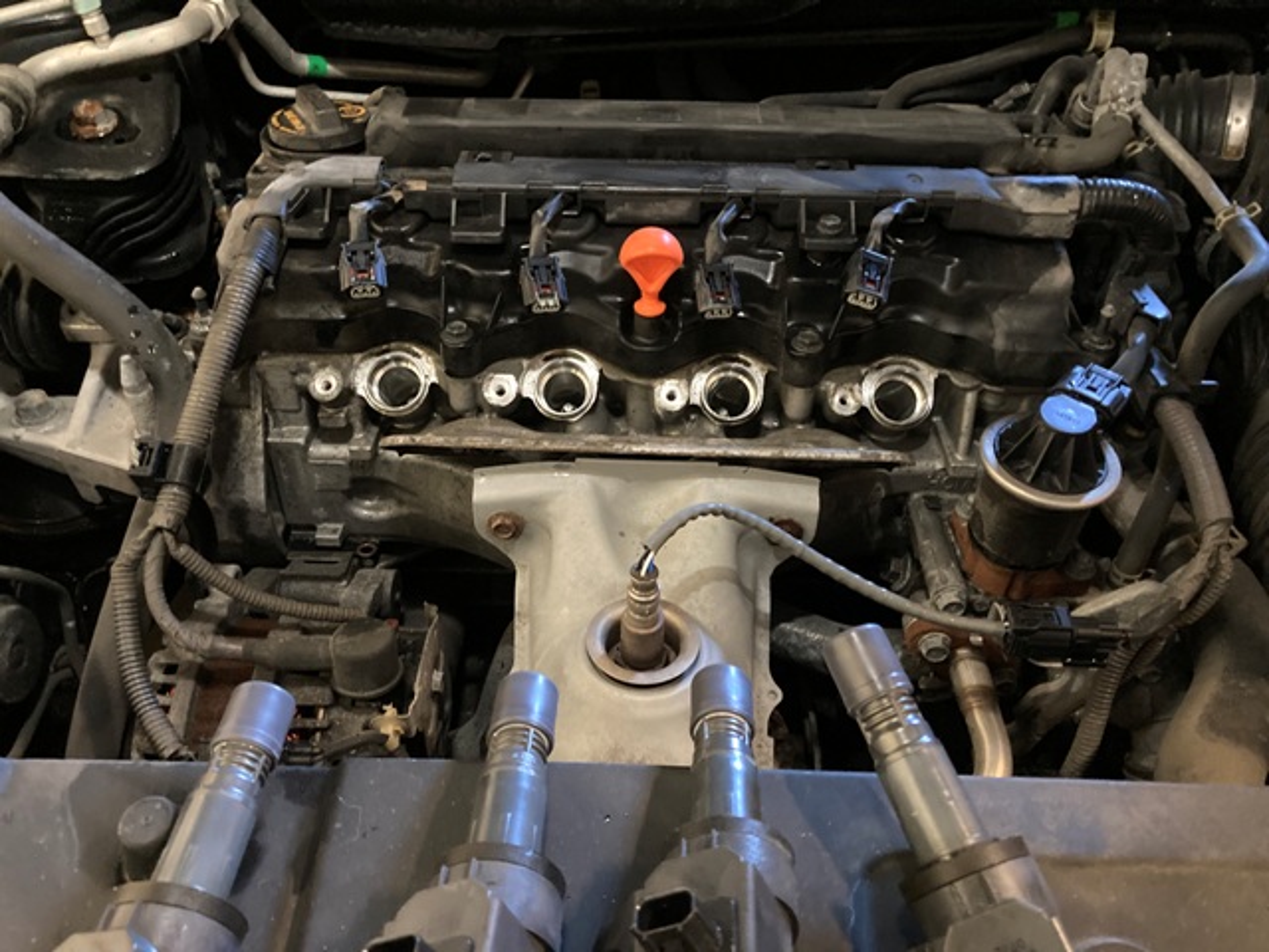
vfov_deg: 49.7
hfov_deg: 63.4
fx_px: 1026
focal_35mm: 28
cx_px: 634
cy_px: 476
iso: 640
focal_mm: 3.99
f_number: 1.8
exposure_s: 1/20
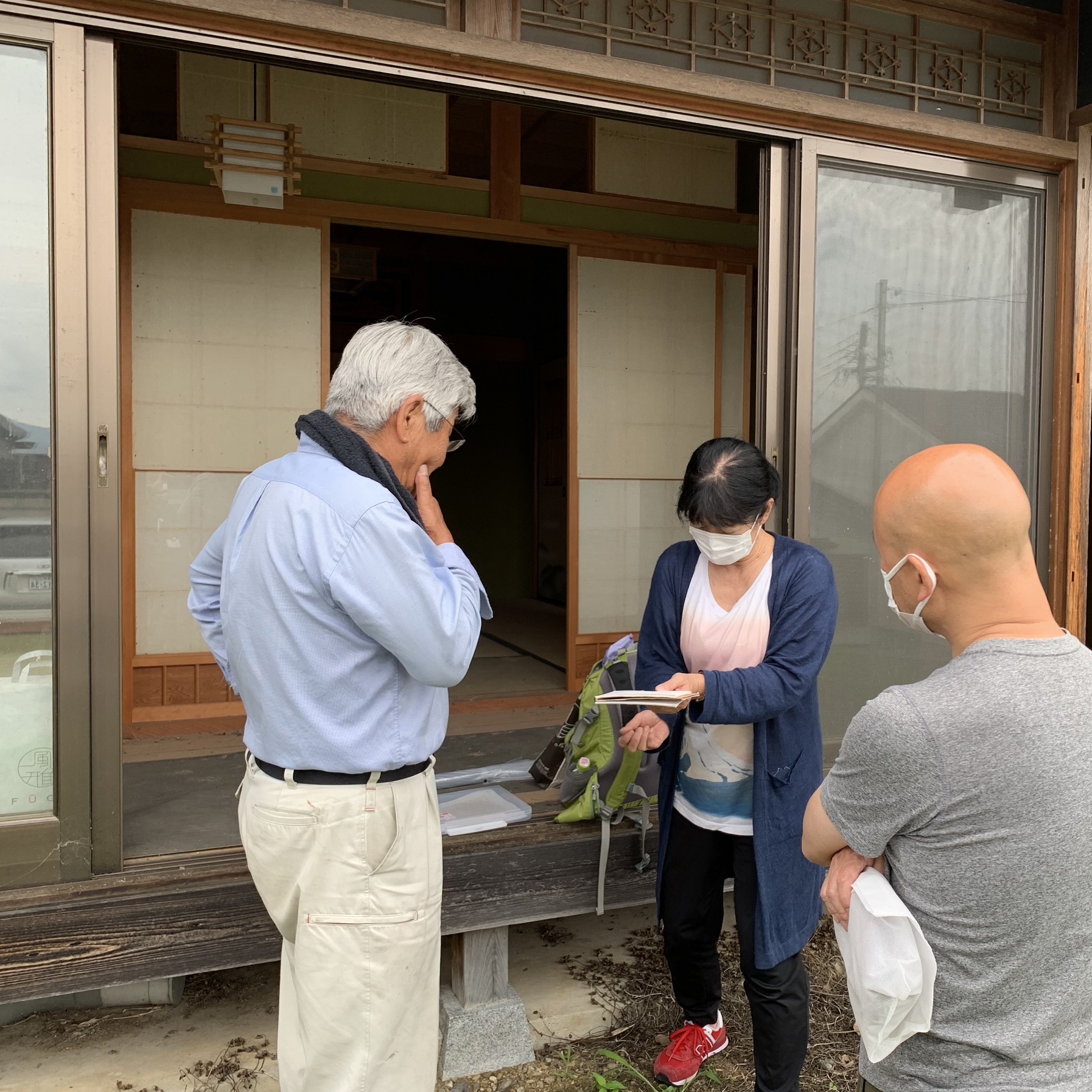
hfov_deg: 52.0
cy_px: 540
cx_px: 686
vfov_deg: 52.5
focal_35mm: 31
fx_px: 1106
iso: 25
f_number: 1.8
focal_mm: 4.25
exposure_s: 1/155
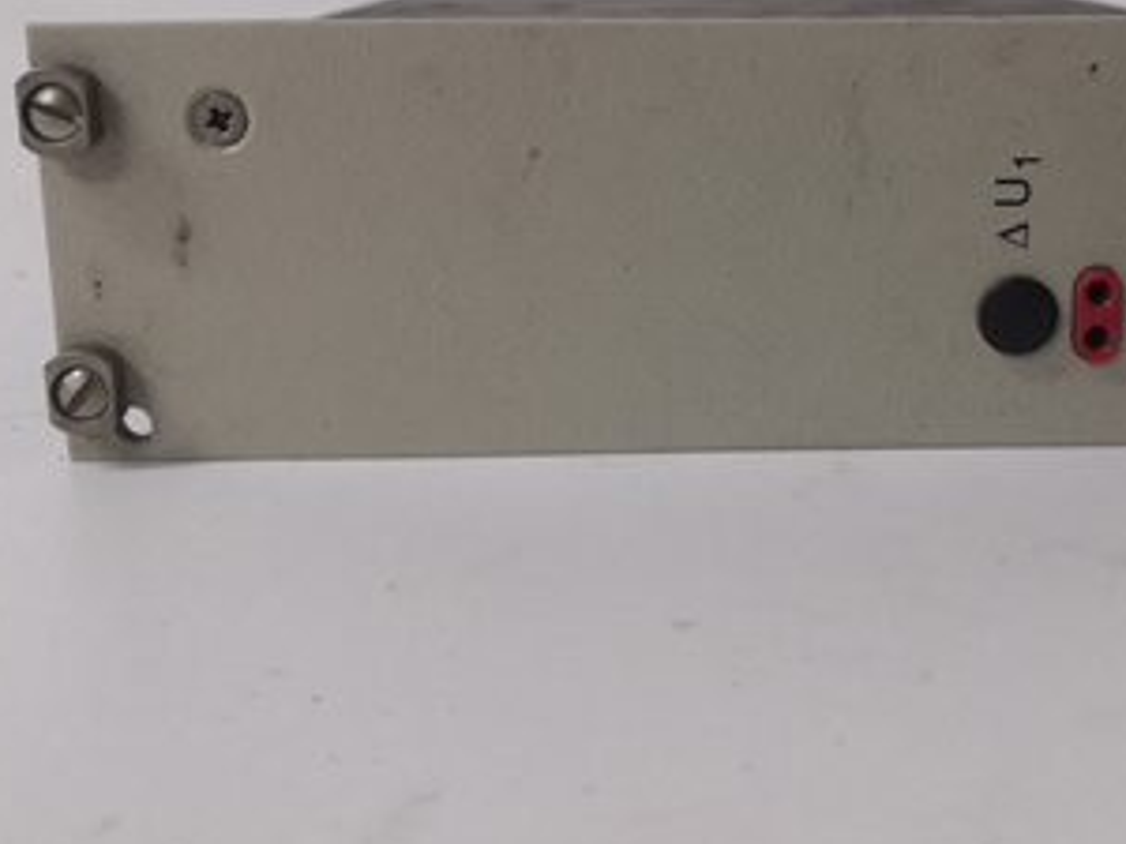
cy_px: 249
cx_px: 769
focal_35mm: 45
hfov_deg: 41.4
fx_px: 1464
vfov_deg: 31.8
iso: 250
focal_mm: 3.95
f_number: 1.8
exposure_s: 1/50
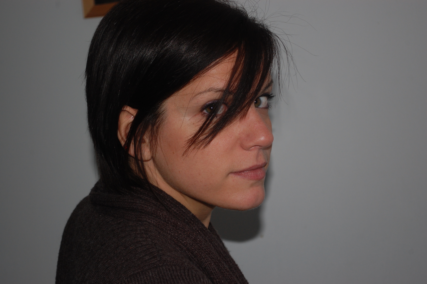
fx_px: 978
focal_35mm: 82
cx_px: 214
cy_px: 142
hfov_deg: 24.6
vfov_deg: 16.5
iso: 400
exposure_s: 1/60
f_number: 5.6
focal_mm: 55
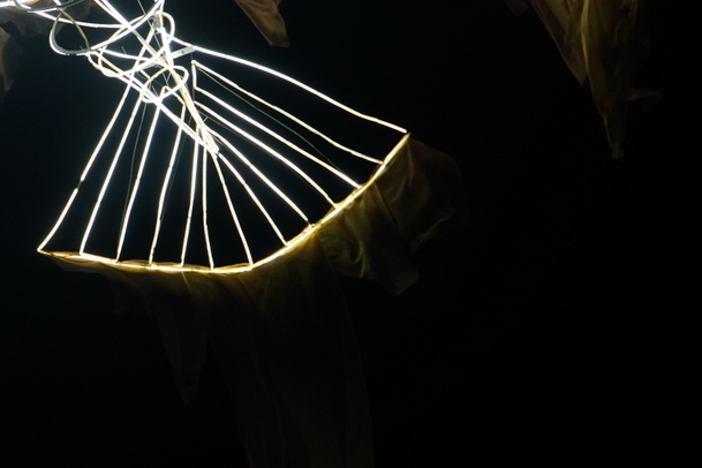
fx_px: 2593
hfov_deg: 15.3
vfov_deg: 10.3
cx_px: 108
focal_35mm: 133
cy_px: 52
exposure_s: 1/80
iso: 400
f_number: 4
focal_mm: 45
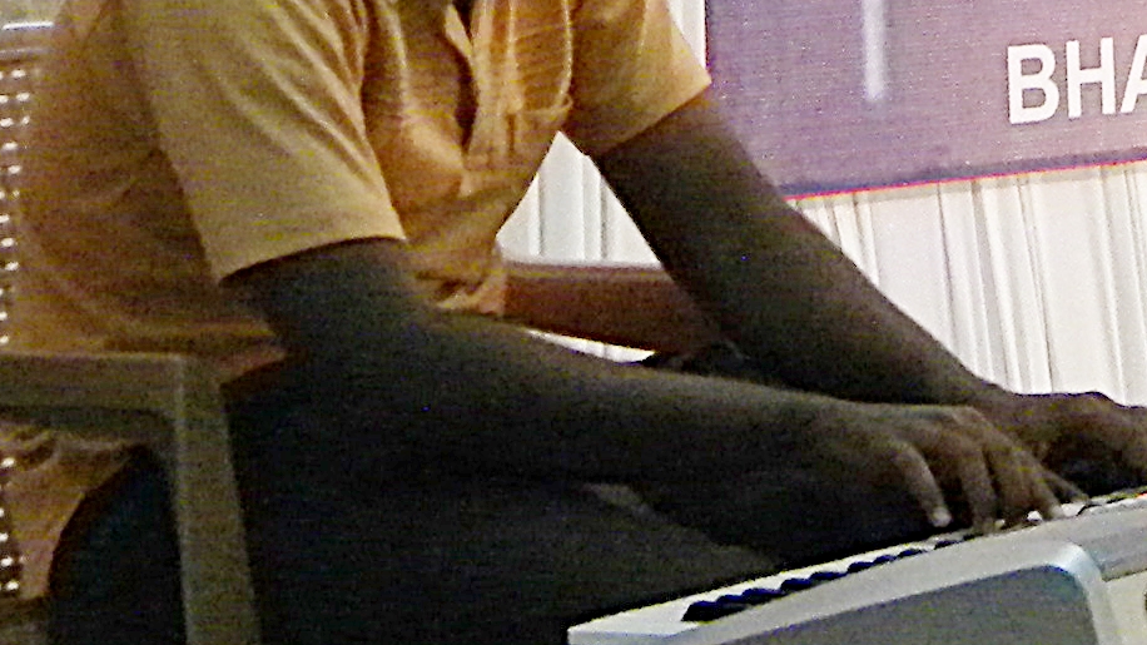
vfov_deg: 4.9
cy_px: -561
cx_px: 1963
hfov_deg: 8.6
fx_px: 7390
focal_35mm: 243
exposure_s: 1/39.1
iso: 400
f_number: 4.1
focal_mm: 10.1
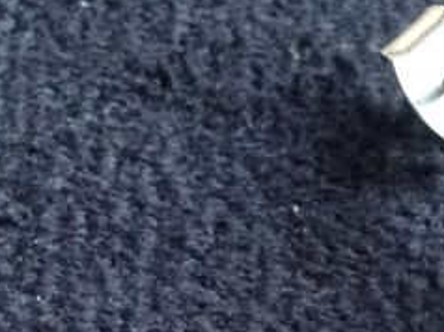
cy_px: 465
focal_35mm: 147
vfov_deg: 9.8
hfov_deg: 13.4
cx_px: 313
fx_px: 1884
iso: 250
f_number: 2.4
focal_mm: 4.28
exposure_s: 1/15
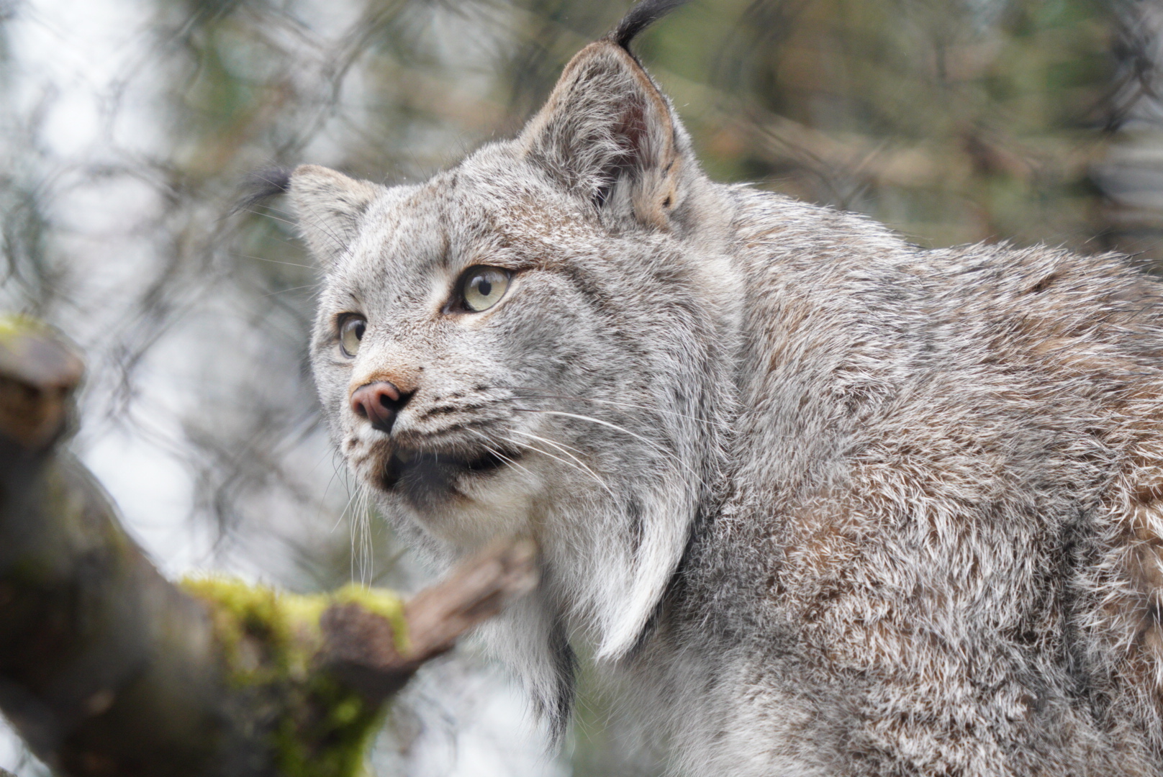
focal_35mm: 802
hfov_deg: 2.6
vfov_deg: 1.7
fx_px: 25943
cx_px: 582
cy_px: 388
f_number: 6.3
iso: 1250
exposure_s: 1/250
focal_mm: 535
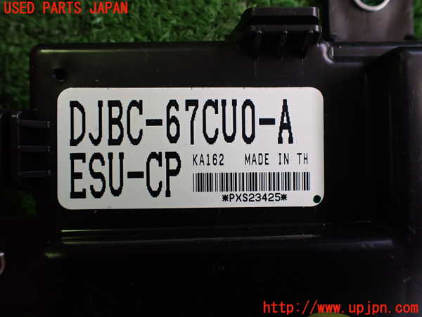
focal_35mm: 30
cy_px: 158
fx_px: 366
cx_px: 211
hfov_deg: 60.0
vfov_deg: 46.8
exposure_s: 1/125
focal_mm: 5.4
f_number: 2.3
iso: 320
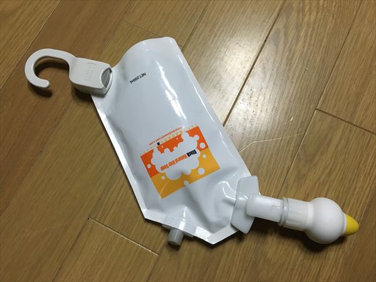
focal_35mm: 29
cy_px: 141
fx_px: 315
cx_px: 188
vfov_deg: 48.2
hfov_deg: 61.7
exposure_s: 1/30
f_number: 2.2
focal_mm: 4.15
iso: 160
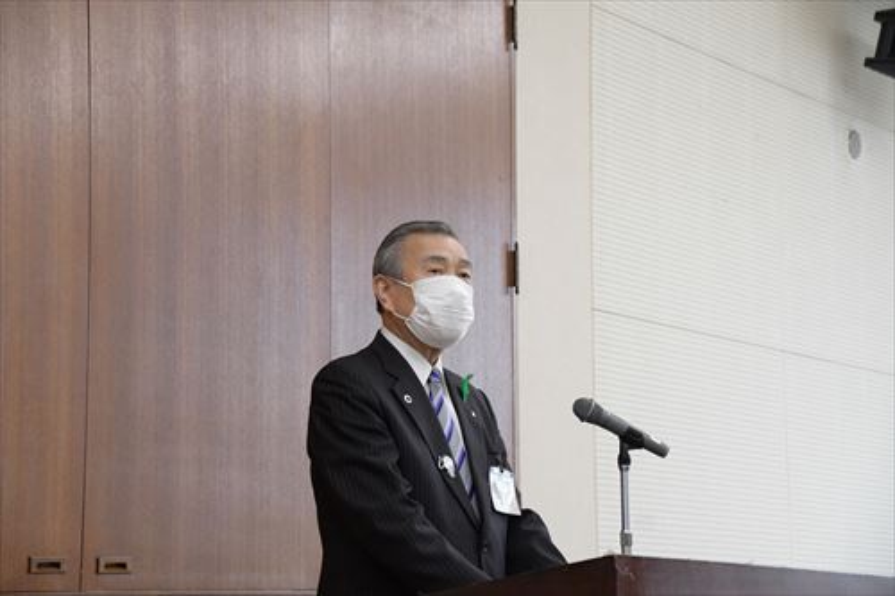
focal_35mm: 93
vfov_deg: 14.7
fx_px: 2311
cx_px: 448
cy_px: 298
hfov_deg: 21.9
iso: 2500
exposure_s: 1/250
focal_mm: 62
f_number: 5
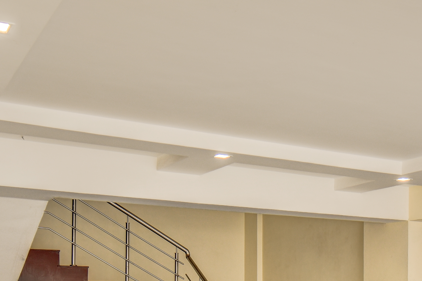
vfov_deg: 23.8
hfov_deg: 36.5
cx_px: 294
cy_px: 295
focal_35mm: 54
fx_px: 630
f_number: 8
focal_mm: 11.5
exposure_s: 1/13
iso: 100
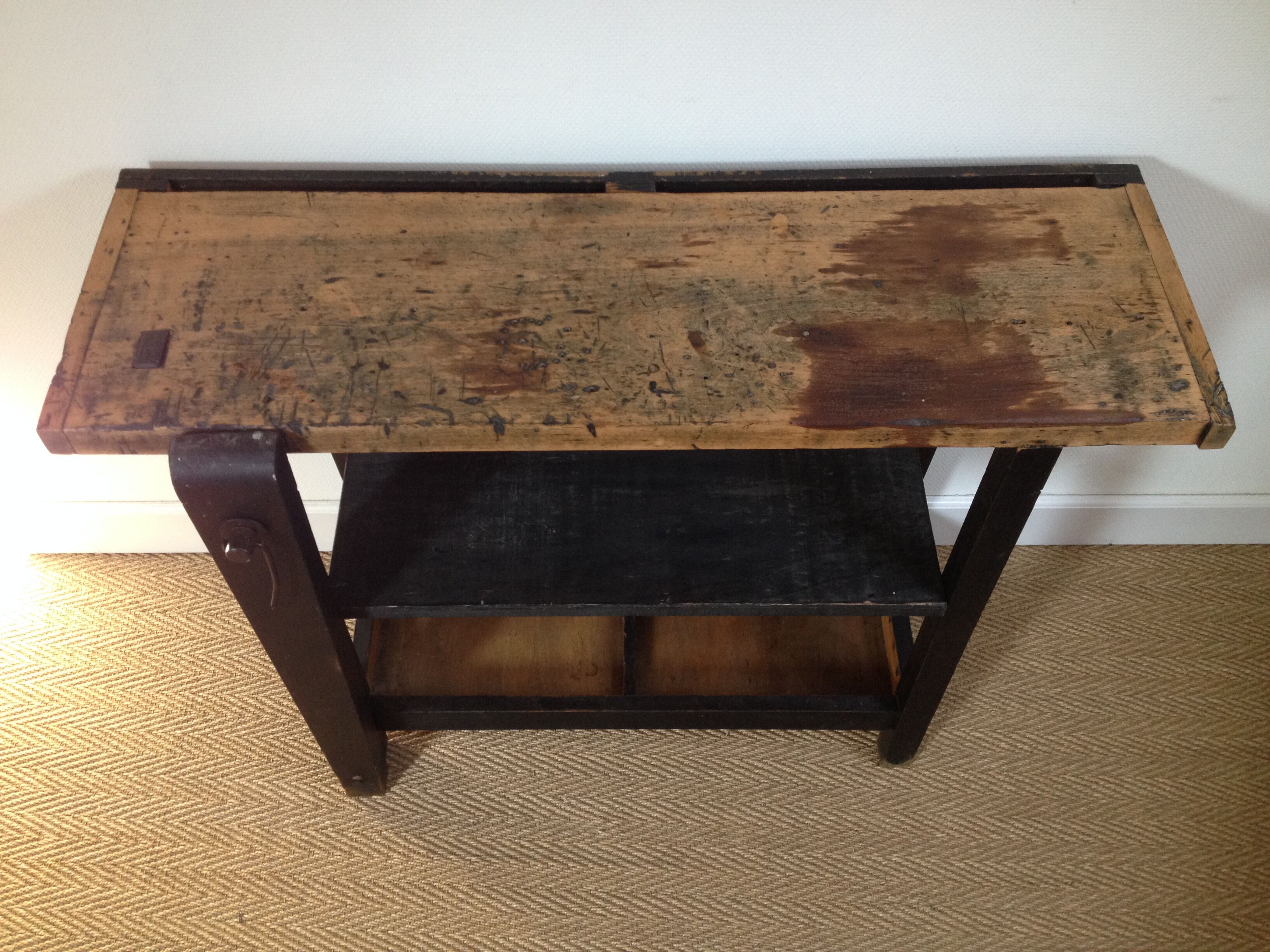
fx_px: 1284
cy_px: 476
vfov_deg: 40.7
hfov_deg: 52.6
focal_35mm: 35
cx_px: 635
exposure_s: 1/20
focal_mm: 4.28
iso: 125
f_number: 2.4
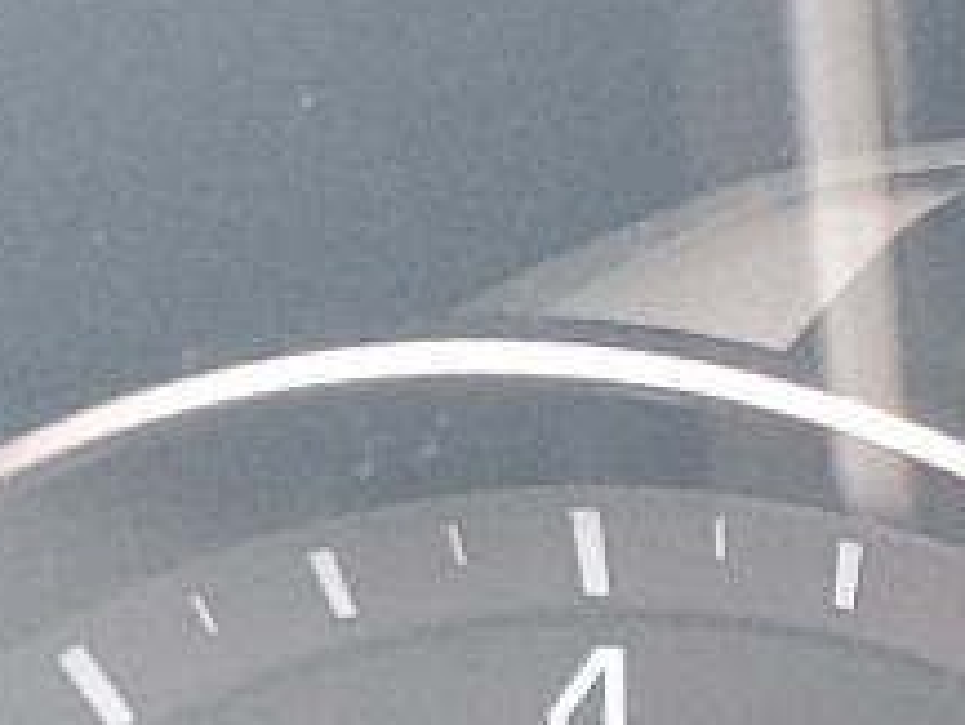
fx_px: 5355
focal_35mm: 192
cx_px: 2246
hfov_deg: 9.3
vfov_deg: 7.5
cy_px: 1294
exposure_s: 1/60.2
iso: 152
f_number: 1.5
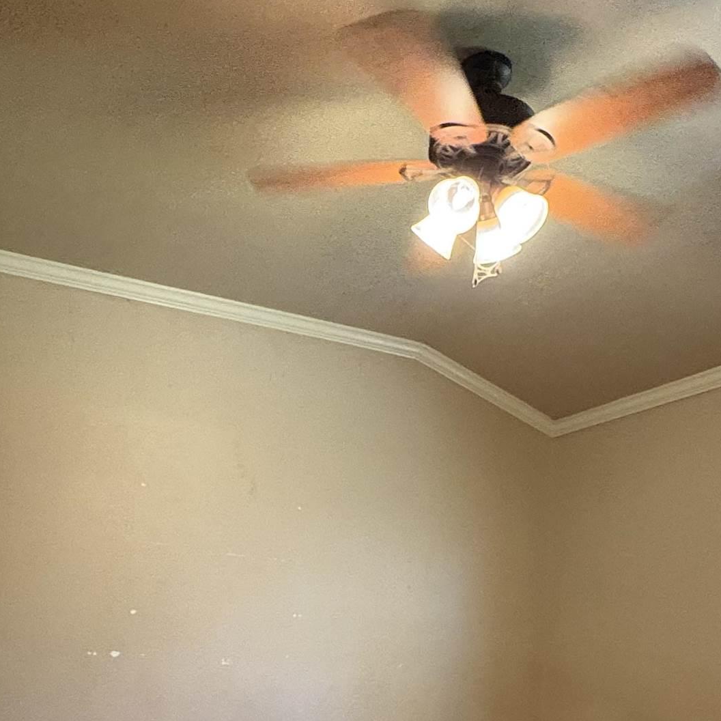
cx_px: 342
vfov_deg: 42.5
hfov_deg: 46.0
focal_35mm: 36
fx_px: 848
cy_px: 640
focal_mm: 2.22
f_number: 2.2
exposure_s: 1/40
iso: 800
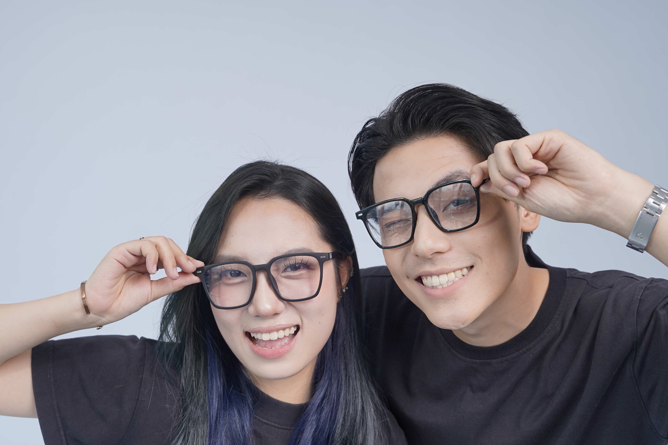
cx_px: 334
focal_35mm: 44
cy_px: 222
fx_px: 816
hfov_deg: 44.5
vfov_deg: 30.5
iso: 200
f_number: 4
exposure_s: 1/160
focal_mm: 29.8
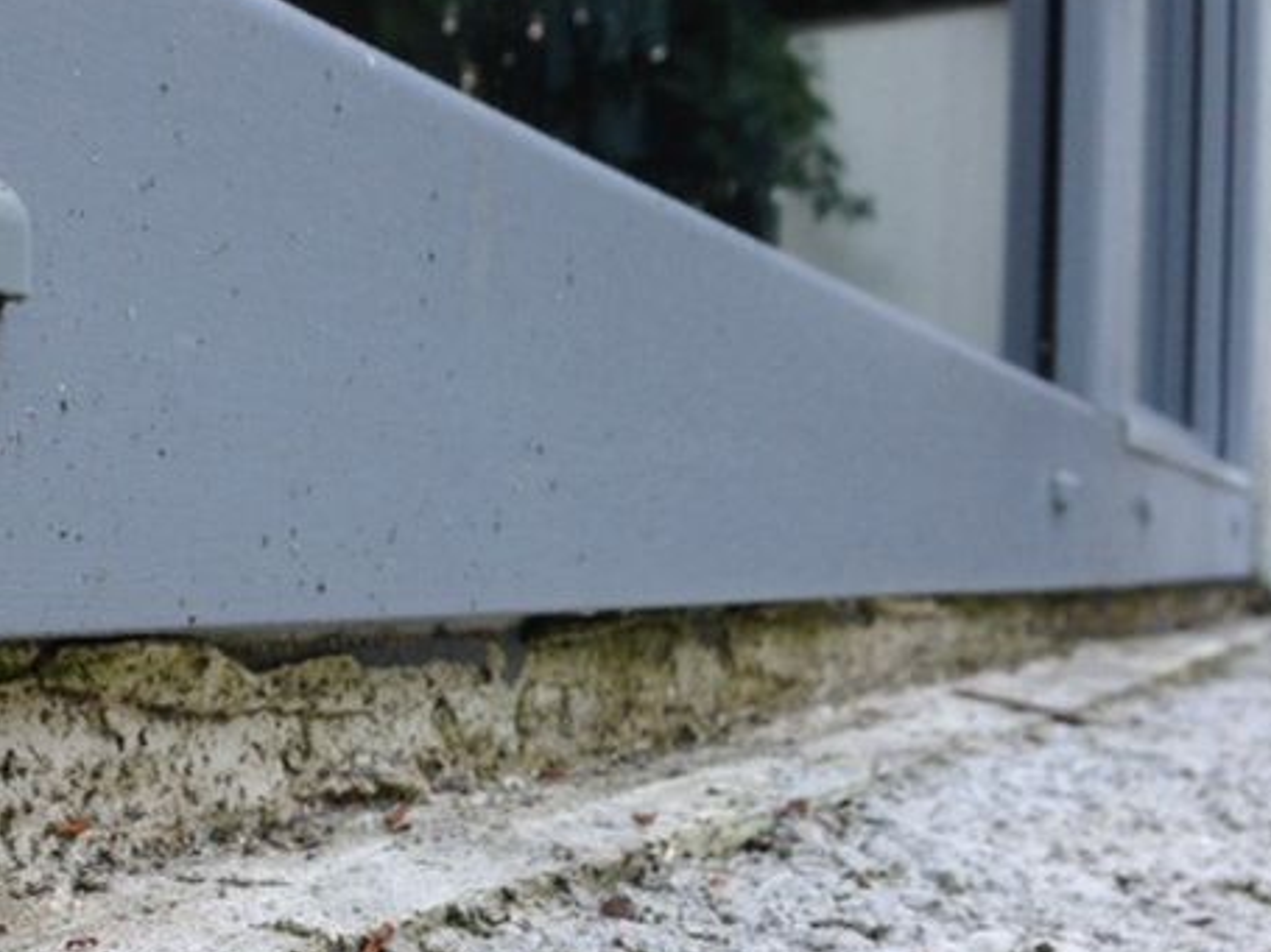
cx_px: 307
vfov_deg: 24.8
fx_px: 2129
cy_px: 757
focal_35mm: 58
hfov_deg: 32.6
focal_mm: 4.12
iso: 50
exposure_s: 1/60
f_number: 2.4
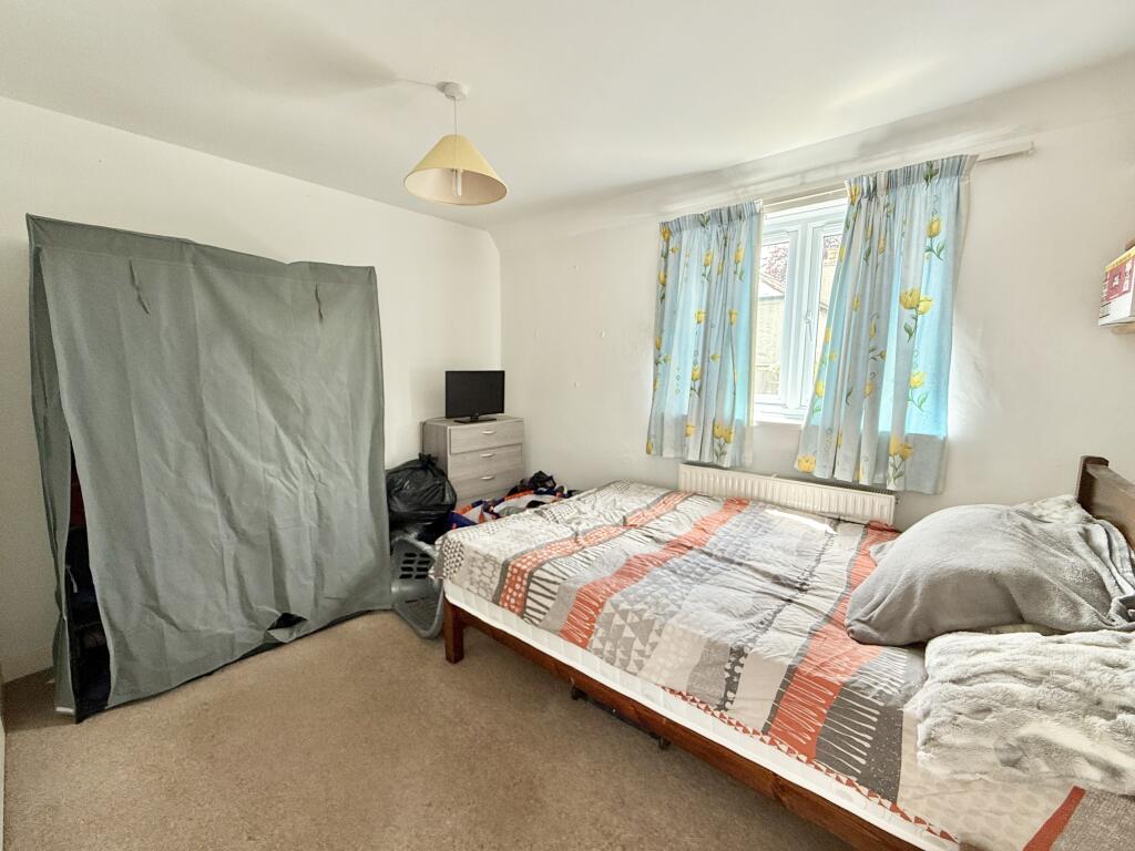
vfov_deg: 85.7
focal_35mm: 14
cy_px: 426
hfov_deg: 102.1
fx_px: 459
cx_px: 568
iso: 64
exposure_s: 1/99
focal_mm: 2.22
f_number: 2.2
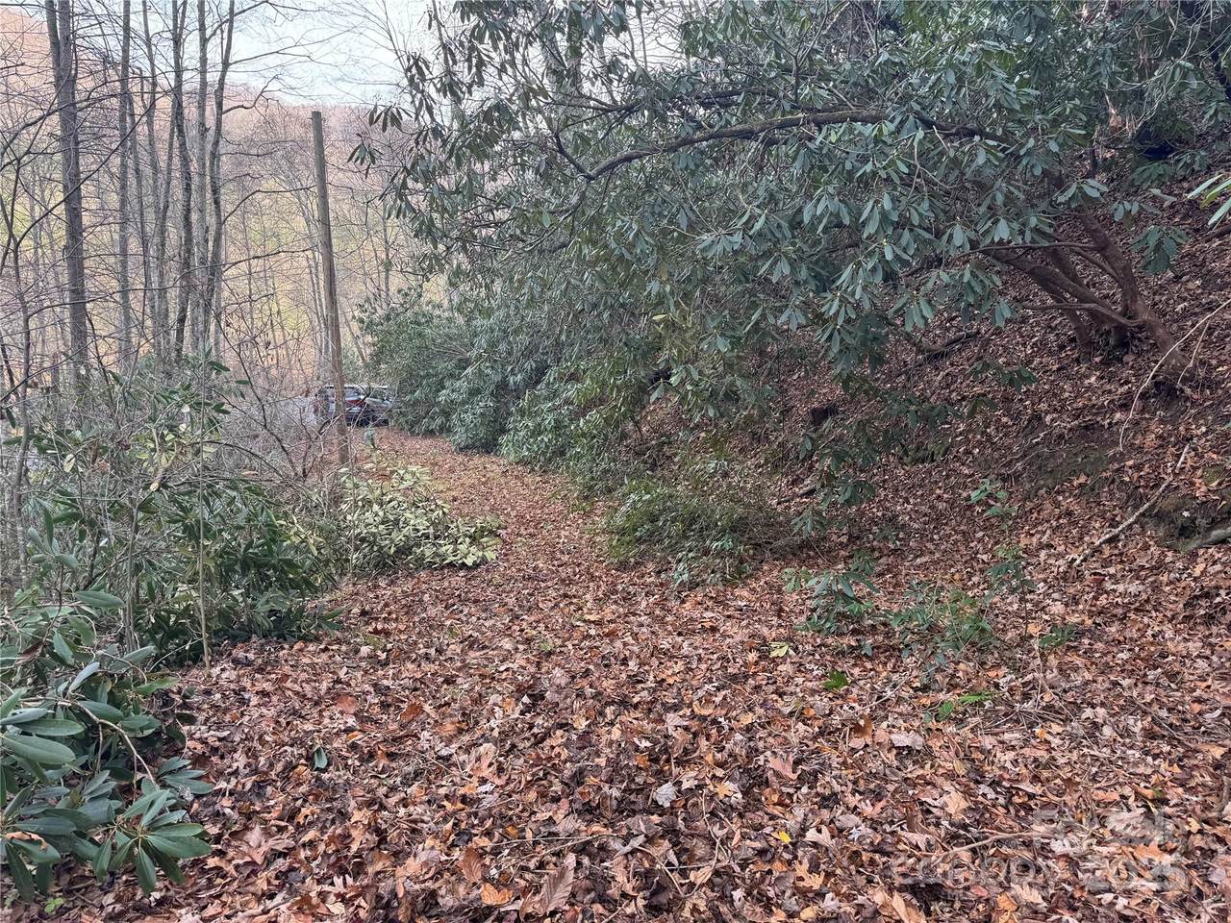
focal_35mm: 24
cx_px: 616
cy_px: 462
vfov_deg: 56.8
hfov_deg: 71.6
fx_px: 853
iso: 80
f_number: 1.78
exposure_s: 1/167
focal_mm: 6.76
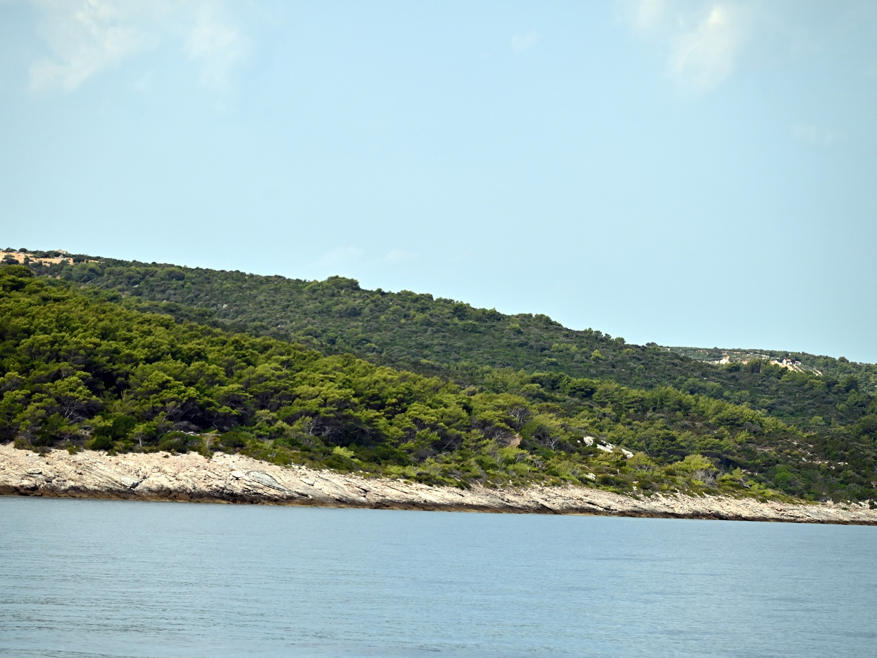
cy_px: 327
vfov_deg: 10.1
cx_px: 421
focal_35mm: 147
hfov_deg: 13.4
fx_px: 3725
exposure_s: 1/3200
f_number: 4.8
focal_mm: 135
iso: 250
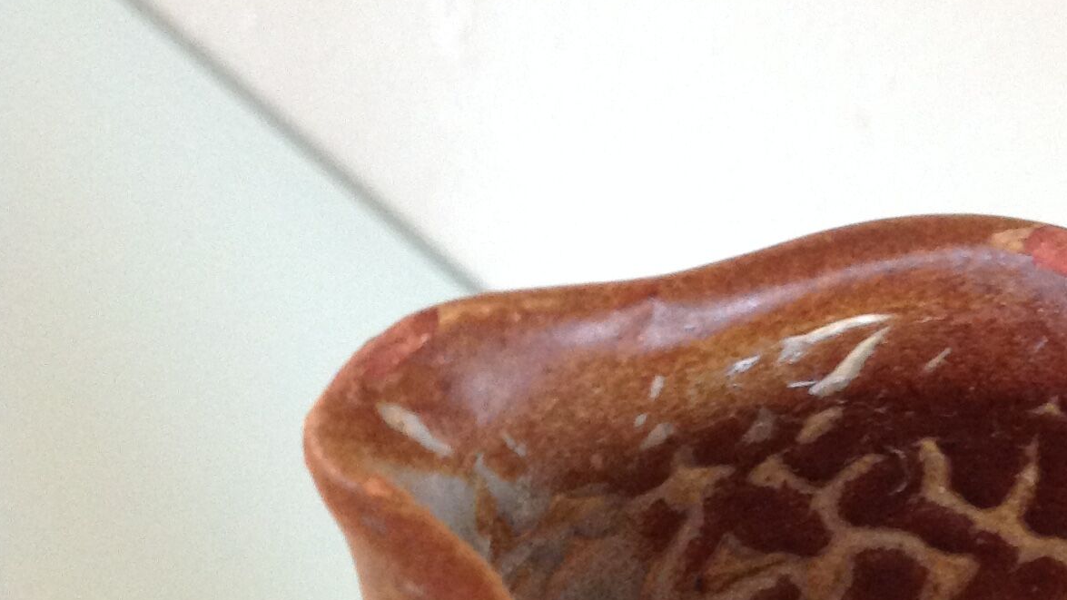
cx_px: 873
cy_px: 656
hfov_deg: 24.8
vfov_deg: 14.1
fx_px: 2377
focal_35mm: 84
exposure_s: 1/15
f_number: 2.4
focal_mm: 4.28
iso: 250
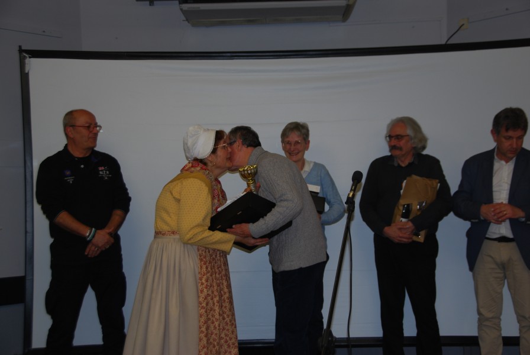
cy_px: 178
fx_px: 796
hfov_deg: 36.8
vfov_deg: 25.1
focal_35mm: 54
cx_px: 265
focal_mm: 36
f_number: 4.5
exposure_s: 1/60
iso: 200
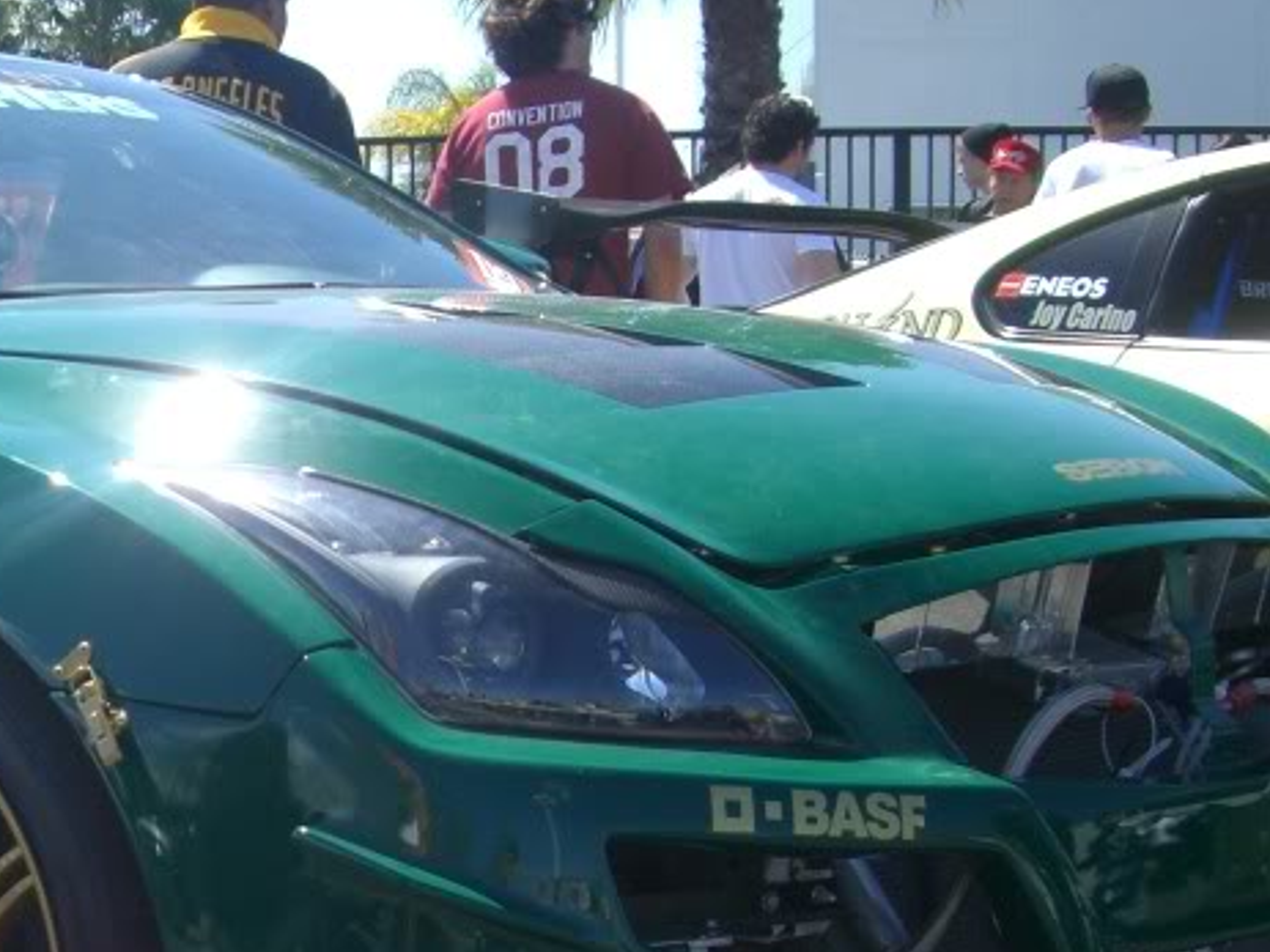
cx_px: 178
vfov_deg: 17.4
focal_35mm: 84
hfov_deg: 22.8
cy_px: 765
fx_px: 3081
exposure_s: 1/500
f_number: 2.8
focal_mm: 7.9
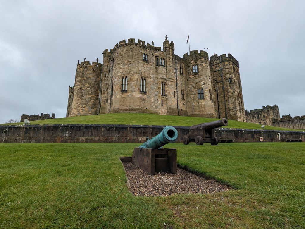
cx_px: 152
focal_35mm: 16
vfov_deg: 78.1
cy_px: 114
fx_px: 141
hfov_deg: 94.5
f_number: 2.2
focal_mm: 2.35
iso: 48
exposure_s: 1/845
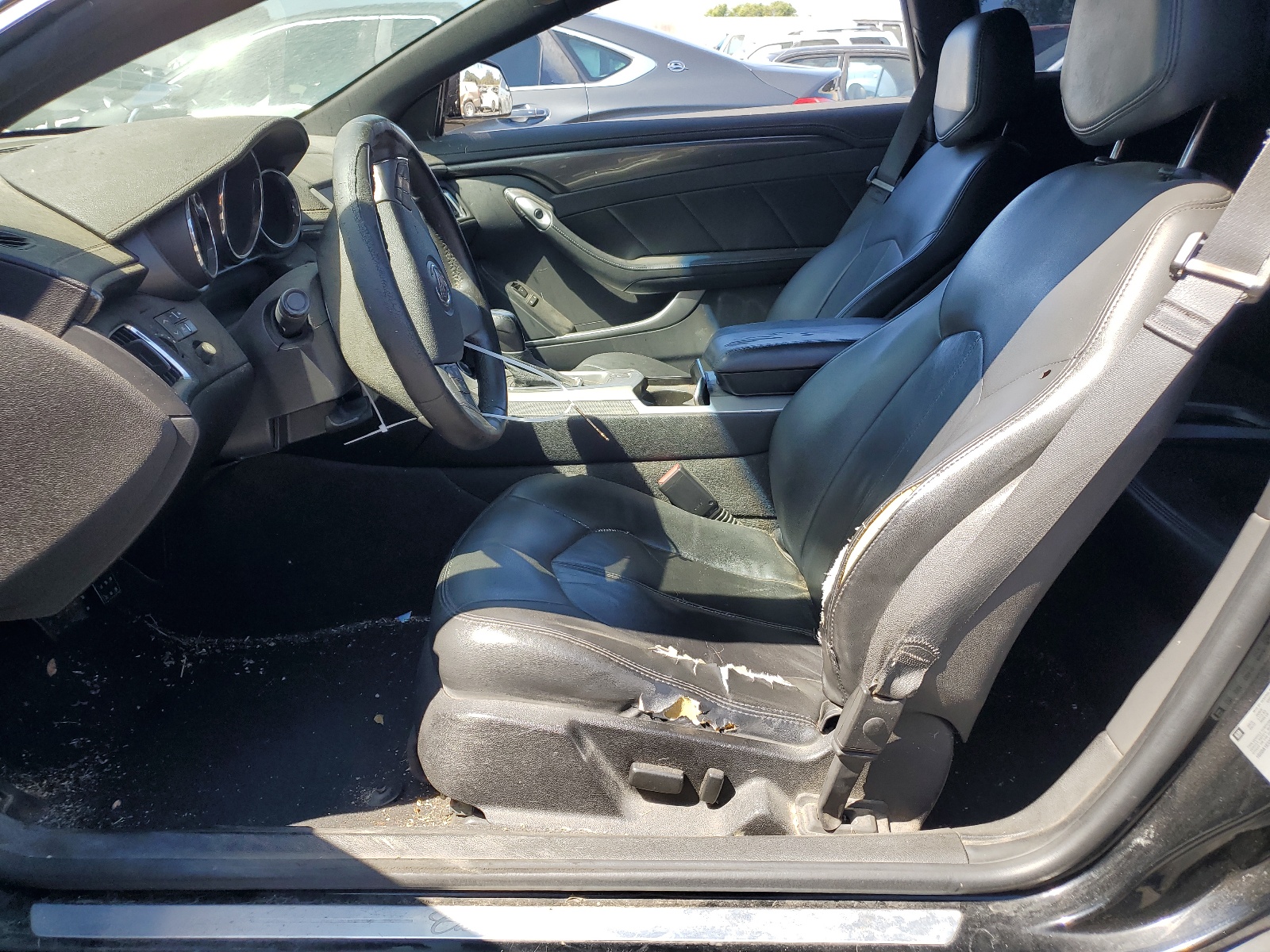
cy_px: 476
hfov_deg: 67.3
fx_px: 954
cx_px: 635
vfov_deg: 53.1
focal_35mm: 26
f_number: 1.5
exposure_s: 1/625
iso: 50
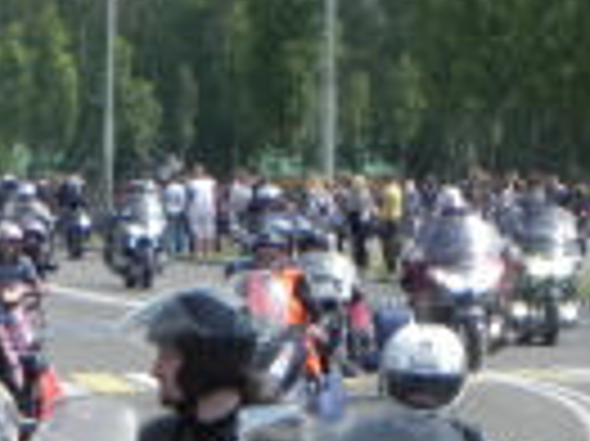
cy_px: 135
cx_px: 54
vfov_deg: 3.8
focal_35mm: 394
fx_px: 6709
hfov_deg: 5.0
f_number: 7.1
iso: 160
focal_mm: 23
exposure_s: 1/372
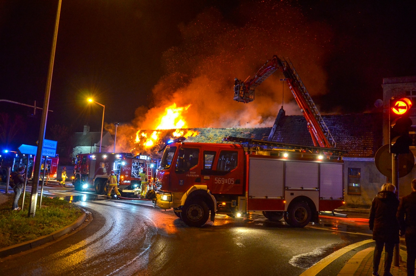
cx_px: 208
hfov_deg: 67.5
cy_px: 138
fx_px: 311
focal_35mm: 27
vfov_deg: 47.7
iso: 1000
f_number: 4.5
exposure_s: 1/30
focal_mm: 18
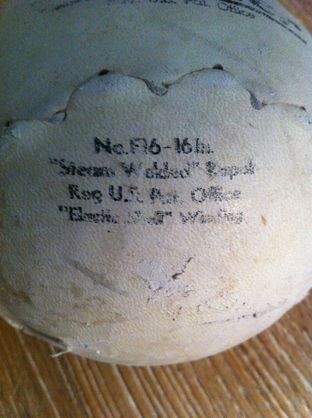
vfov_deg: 52.7
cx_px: 156
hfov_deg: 40.6
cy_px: 209
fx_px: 422
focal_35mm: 35
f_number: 2.8
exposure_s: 1/15
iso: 400
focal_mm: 3.85
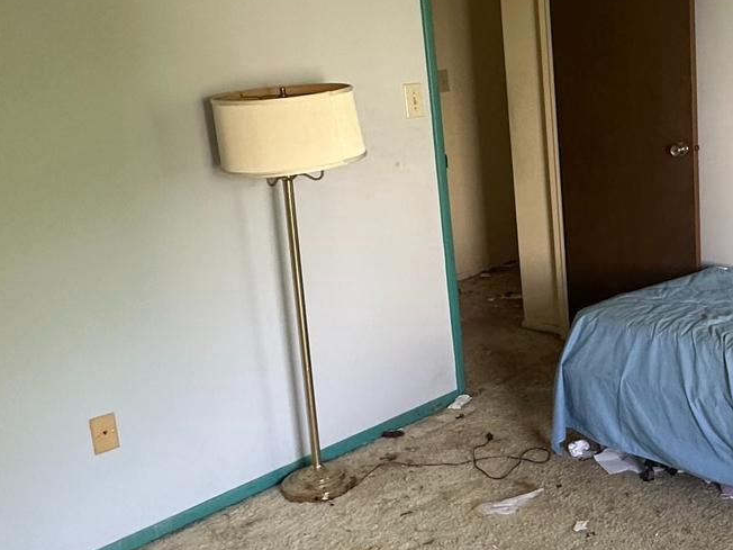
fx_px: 932
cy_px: 254
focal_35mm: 44
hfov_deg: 39.7
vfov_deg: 32.9
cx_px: 662
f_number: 2.2
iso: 250
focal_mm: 2.22
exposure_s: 1/99
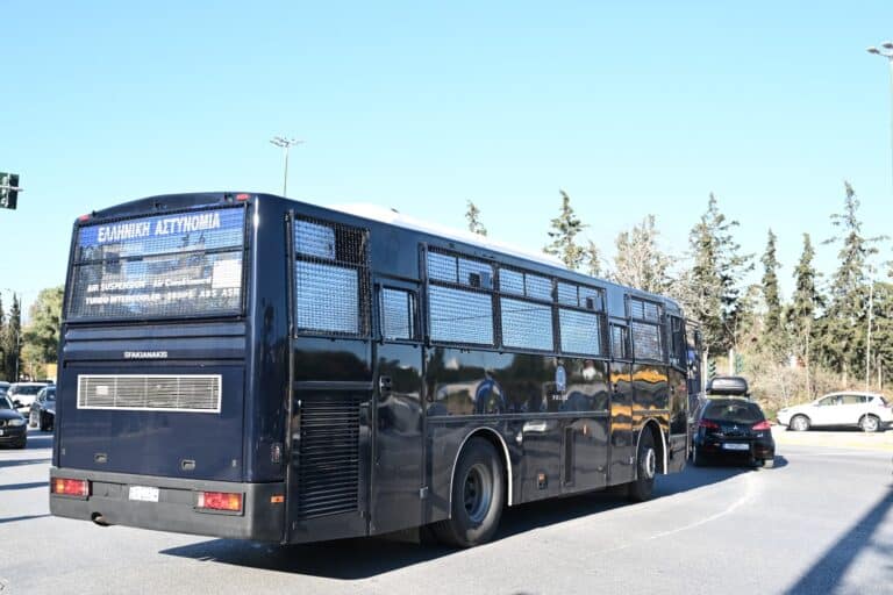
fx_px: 943
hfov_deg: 50.7
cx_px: 446
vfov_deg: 35.1
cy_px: 298
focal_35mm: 38
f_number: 5.6
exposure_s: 1/320
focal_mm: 38
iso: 200
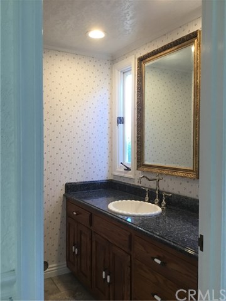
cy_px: 150
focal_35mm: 31
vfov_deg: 58.4
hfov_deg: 45.4
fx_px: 270
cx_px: 113
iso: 25
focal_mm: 3.3
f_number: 2.4
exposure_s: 1/30
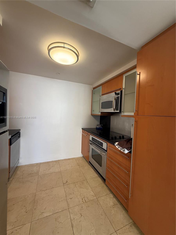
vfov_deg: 102.1
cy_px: 118
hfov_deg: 85.7
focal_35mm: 14
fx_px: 95
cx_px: 88
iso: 200
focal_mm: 2.22
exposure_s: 1/60
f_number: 2.2
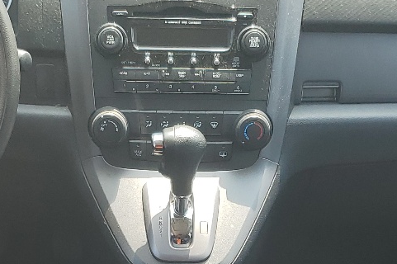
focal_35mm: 90
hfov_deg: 22.6
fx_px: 992
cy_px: 351
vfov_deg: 14.5
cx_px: 193
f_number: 1.5
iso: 50
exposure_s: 1/370
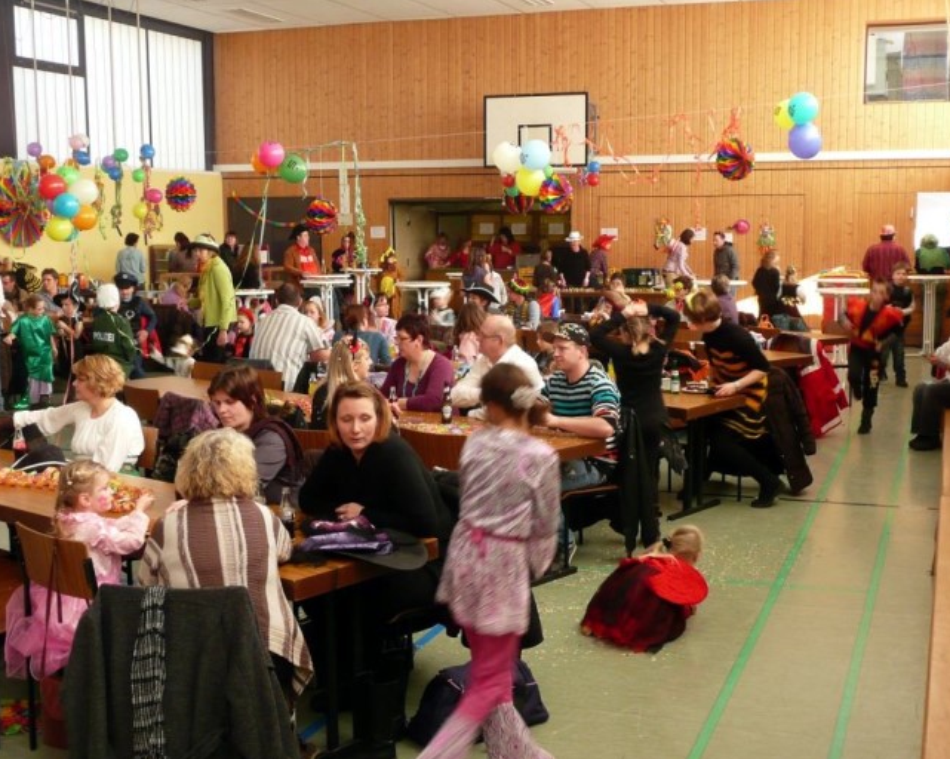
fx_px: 1349
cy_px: 386
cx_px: 492
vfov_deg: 31.4
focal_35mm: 48
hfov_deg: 38.8
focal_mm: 7.3
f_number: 4.1
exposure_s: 1/30
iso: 200
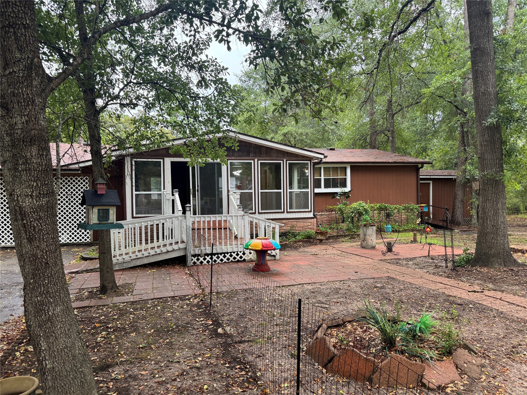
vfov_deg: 56.8
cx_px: 264
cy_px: 198
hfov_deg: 71.6
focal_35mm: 24
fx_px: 365
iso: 125
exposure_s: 1/121
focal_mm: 6.76
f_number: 1.78
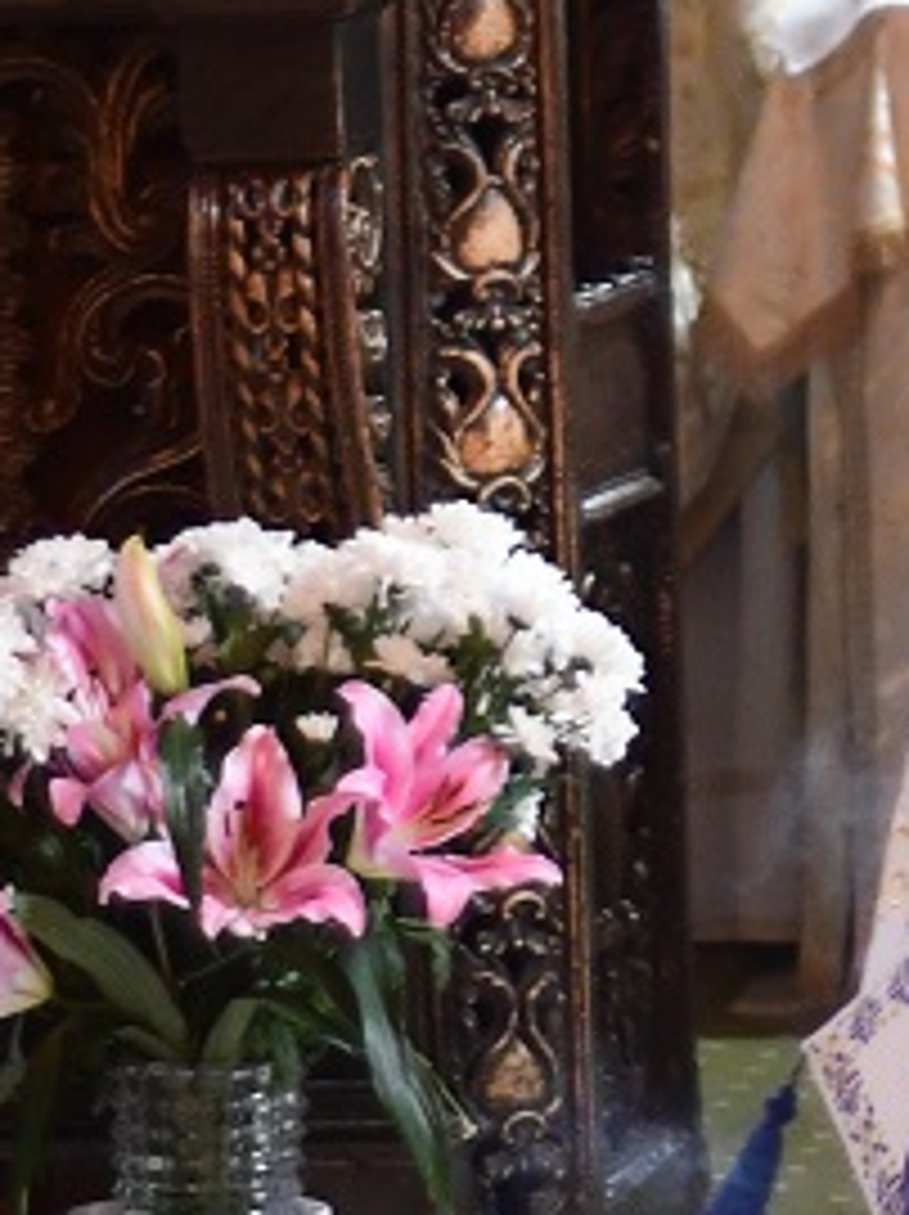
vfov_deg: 6.2
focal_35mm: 321
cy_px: 63
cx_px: 1580
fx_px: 11257
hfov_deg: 4.6
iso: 2000
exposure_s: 1/100
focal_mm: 50
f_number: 1.8
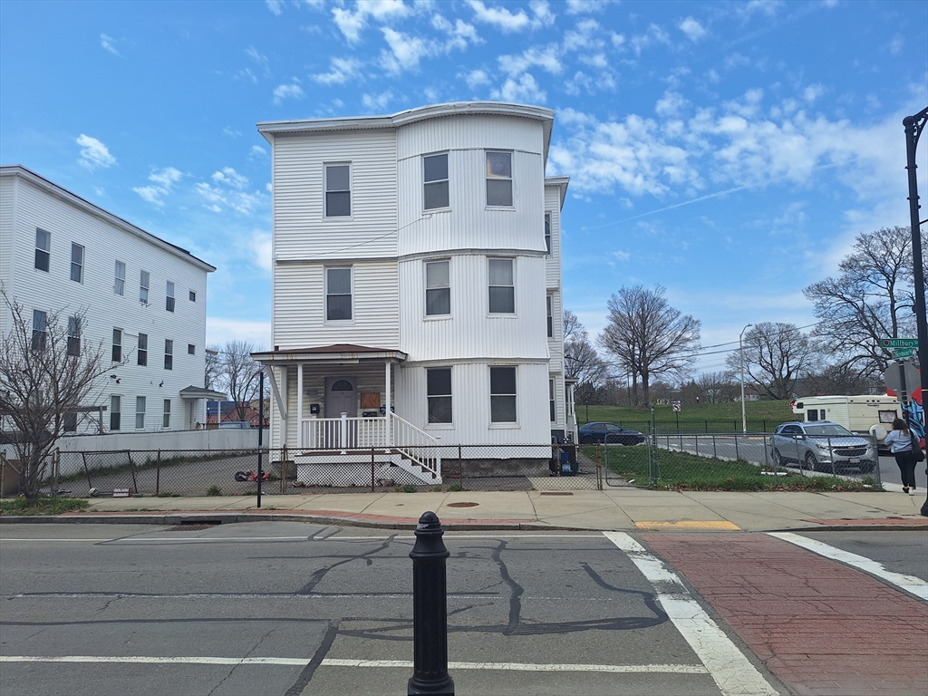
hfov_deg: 73.9
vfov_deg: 58.9
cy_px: 348
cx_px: 464
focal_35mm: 23
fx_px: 617
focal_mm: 5.54
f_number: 1.8
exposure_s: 1/2538
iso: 40
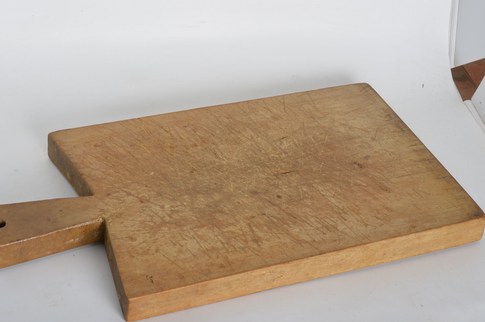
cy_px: 168
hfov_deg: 24.8
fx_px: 1102
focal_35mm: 82
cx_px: 238
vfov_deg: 16.6
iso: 100
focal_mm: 50
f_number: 14
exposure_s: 1/125
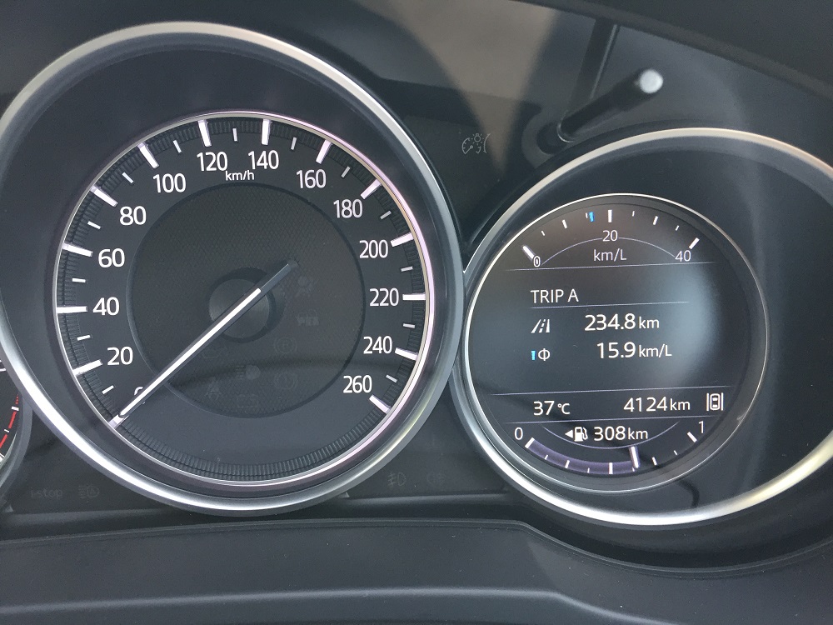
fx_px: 698
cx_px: 416
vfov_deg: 48.2
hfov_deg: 61.7
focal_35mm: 29
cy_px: 312
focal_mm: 4.15
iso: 50
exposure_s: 1/33
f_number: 2.2
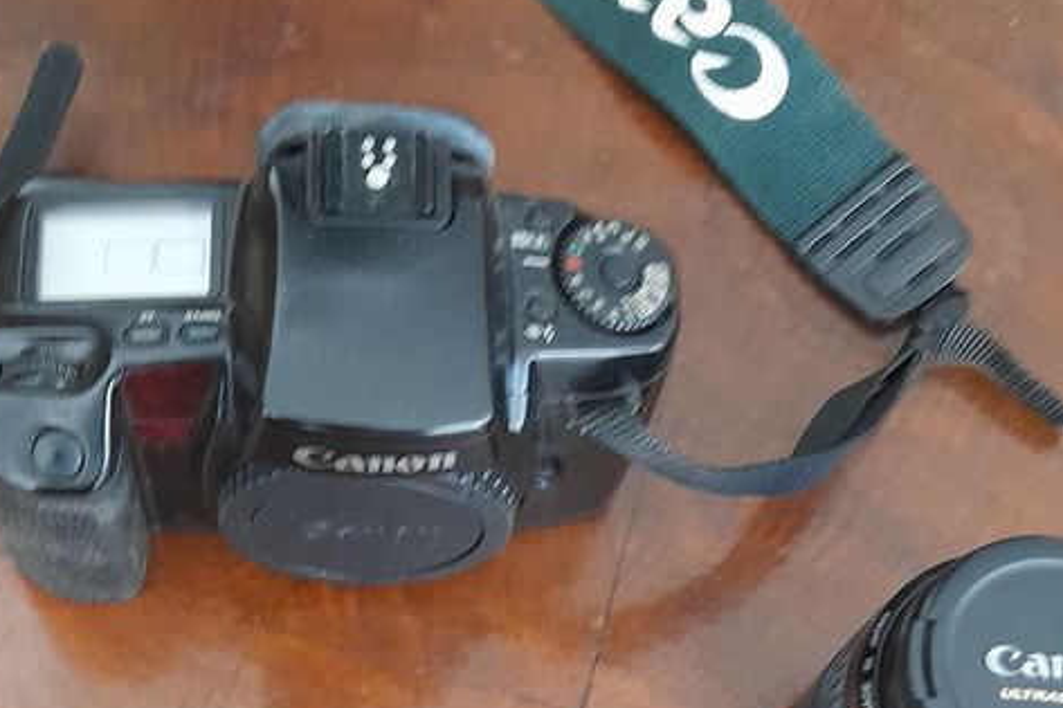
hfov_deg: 36.1
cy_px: 823
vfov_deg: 22.8
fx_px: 1623
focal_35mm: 55
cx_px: 414
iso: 640
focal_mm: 4.6
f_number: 2
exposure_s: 1/25
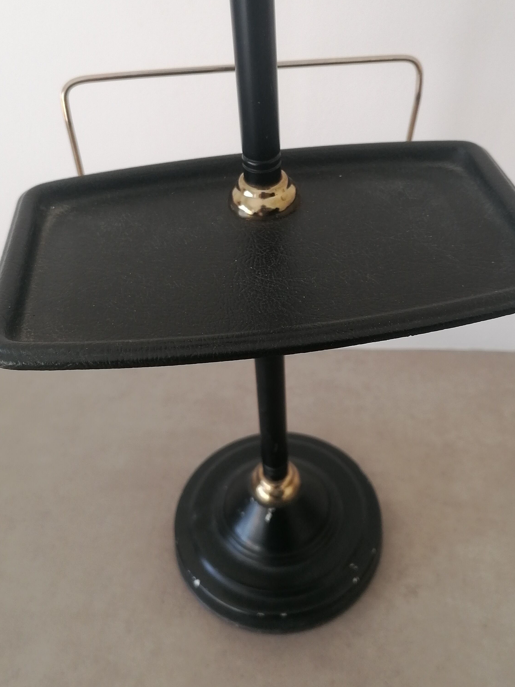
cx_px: 272
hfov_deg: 39.6
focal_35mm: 36
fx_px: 714
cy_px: 305
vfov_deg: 51.2
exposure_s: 1/100
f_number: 1.8
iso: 100
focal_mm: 4.75
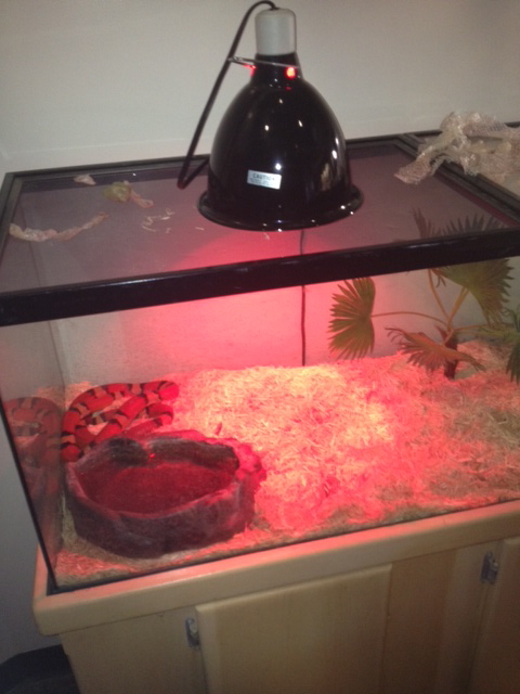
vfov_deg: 52.6
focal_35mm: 35
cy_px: 347
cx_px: 260
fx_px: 701
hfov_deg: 40.7
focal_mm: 4.28
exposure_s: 1/20
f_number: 2.4
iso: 160
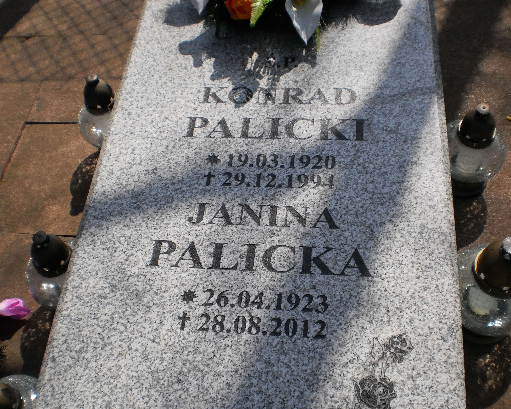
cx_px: 263
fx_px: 575
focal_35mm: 38
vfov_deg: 39.2
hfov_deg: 47.9
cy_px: 206
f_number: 4.6
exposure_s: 1/1250
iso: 100
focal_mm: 6.3
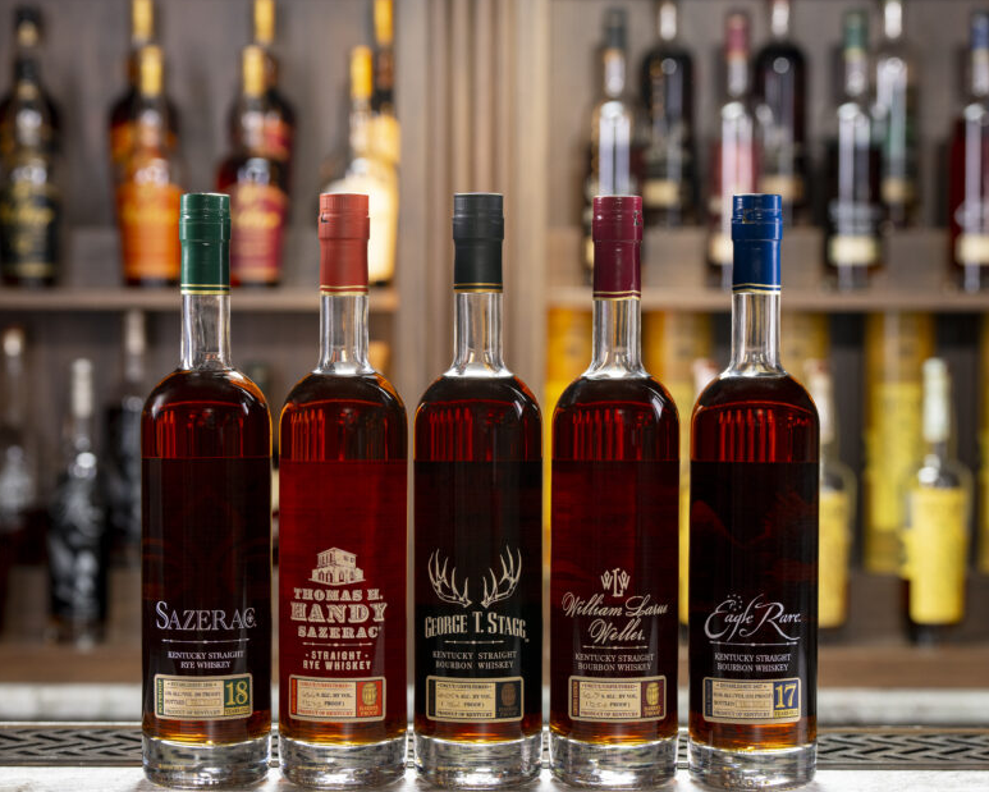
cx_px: 489
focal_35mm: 87
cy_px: 410
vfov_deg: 17.7
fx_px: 2548
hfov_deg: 22.0
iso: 800
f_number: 4.5
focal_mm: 70
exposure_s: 1/80
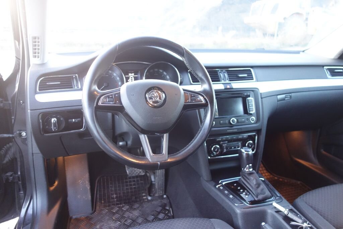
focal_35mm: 28
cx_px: 172
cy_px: 114
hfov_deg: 65.5
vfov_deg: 46.4
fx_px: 267
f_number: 1.8
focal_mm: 10.4
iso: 800
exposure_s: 1/30
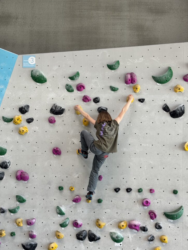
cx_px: 95
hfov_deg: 28.6
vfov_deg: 37.5
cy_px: 130
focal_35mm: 51
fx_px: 369
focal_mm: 6.76
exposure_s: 1/185
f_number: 1.78
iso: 50
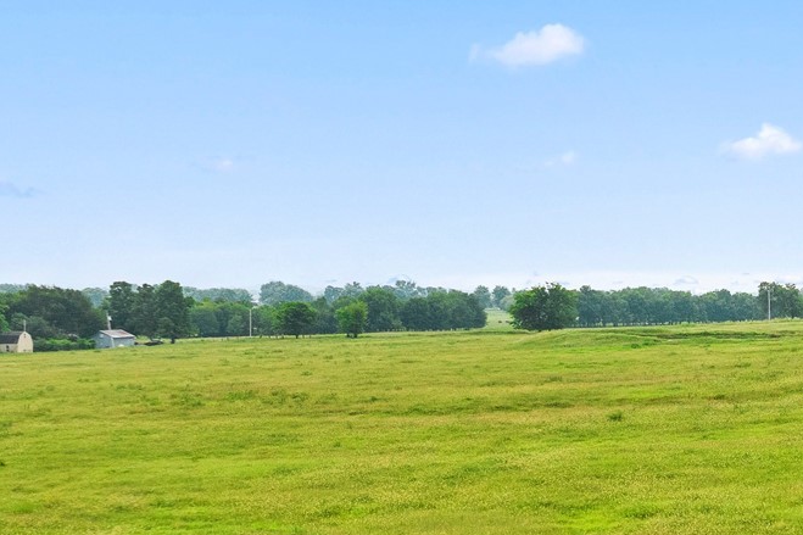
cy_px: 300
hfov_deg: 28.6
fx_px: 1516
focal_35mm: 68
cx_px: 713
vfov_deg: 20.0
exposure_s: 1/1600
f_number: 2.8
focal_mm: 8.38
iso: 100
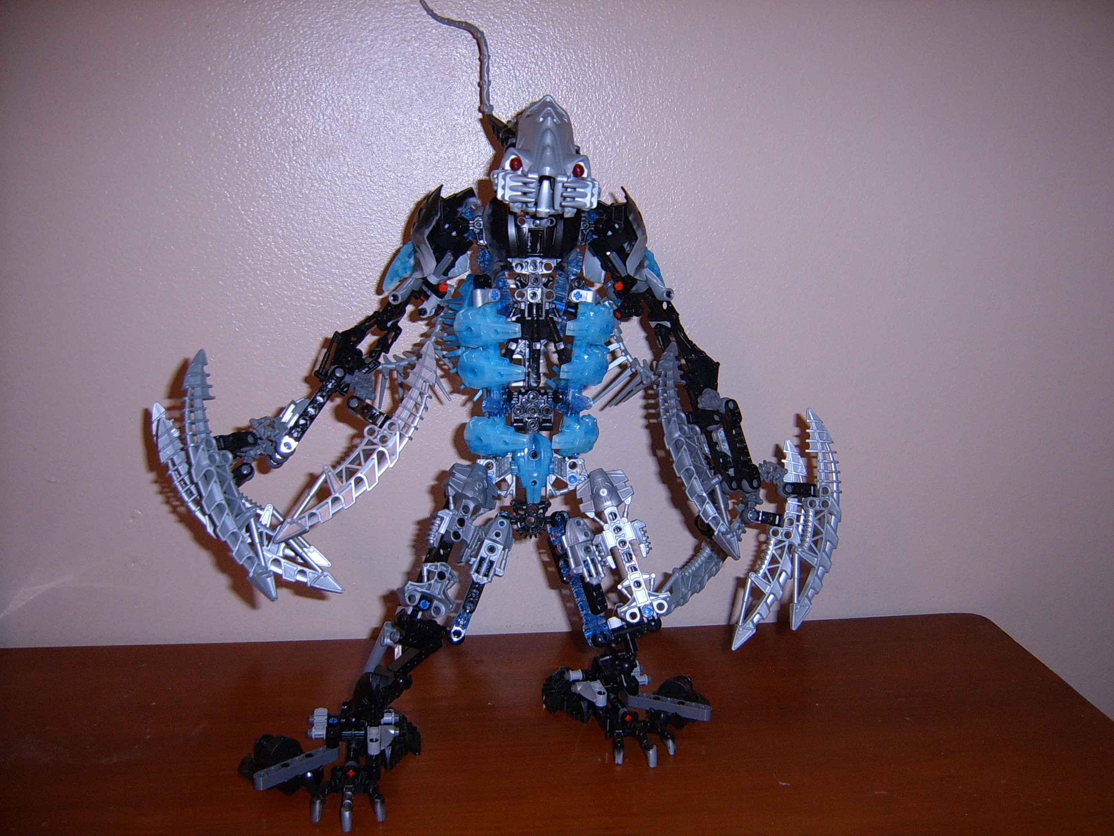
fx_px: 1126
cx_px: 557
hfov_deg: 52.6
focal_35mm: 35
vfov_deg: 40.7
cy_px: 418
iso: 69
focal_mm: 5.8
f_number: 2.8
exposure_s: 1/30
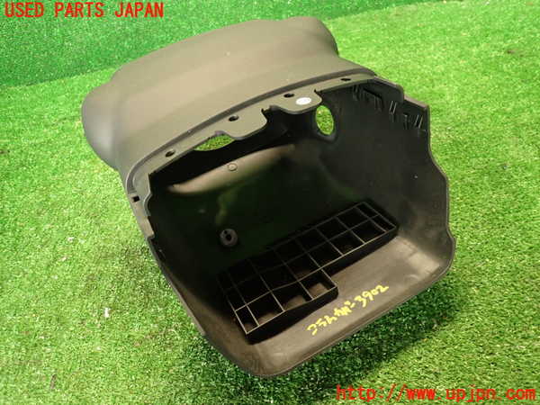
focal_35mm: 25
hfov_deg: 69.4
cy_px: 202
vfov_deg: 54.9
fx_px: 390
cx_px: 270
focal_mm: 4.5
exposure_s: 1/30
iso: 500
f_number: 2
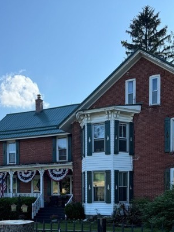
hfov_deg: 31.3
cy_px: 193
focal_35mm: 46
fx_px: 308
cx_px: 62
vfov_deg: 39.2
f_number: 1.78
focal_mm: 6.76
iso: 80
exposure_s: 1/2833
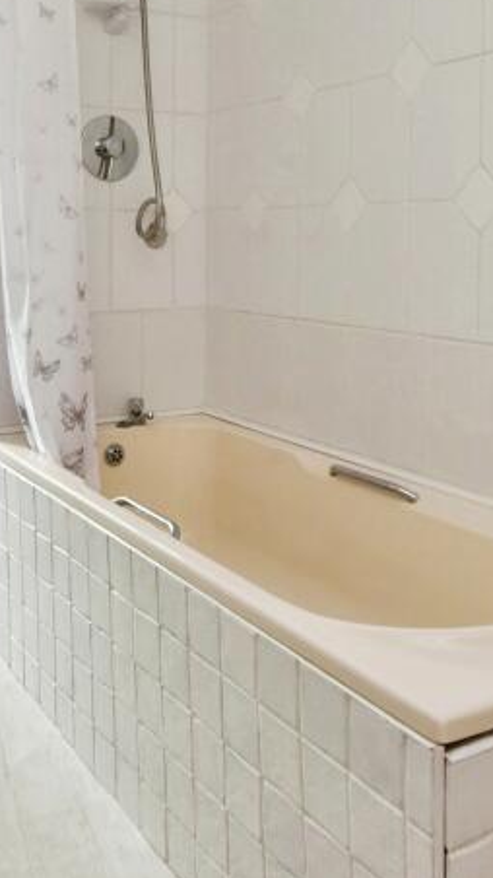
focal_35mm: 38
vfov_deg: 51.3
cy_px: 261
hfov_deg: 31.0
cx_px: 169
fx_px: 884
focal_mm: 16
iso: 500
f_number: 6.3
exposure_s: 1/10
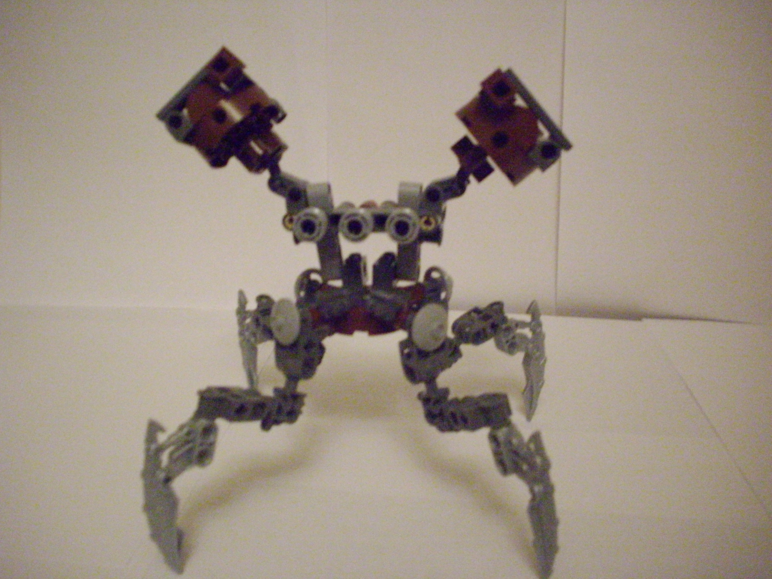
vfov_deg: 38.7
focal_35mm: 37
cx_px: 386
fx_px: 825
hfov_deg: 50.1
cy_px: 290
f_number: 2.8
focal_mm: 6.2
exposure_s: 1/30
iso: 1000
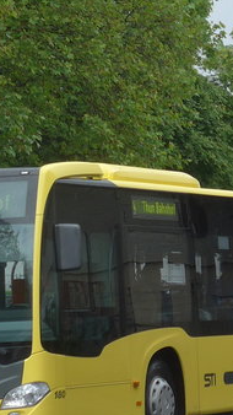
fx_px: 2209
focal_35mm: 201
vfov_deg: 10.7
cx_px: 114
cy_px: 147
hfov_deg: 6.0
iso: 80
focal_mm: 10.7
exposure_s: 1/400
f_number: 3.3
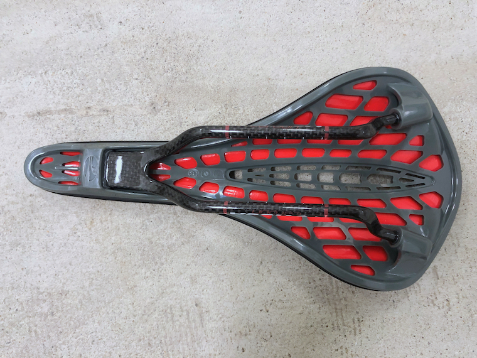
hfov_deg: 63.4
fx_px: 386
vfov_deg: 49.7
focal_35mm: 28
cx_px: 238
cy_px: 179
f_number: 1.8
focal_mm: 4
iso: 64
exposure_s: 1/15
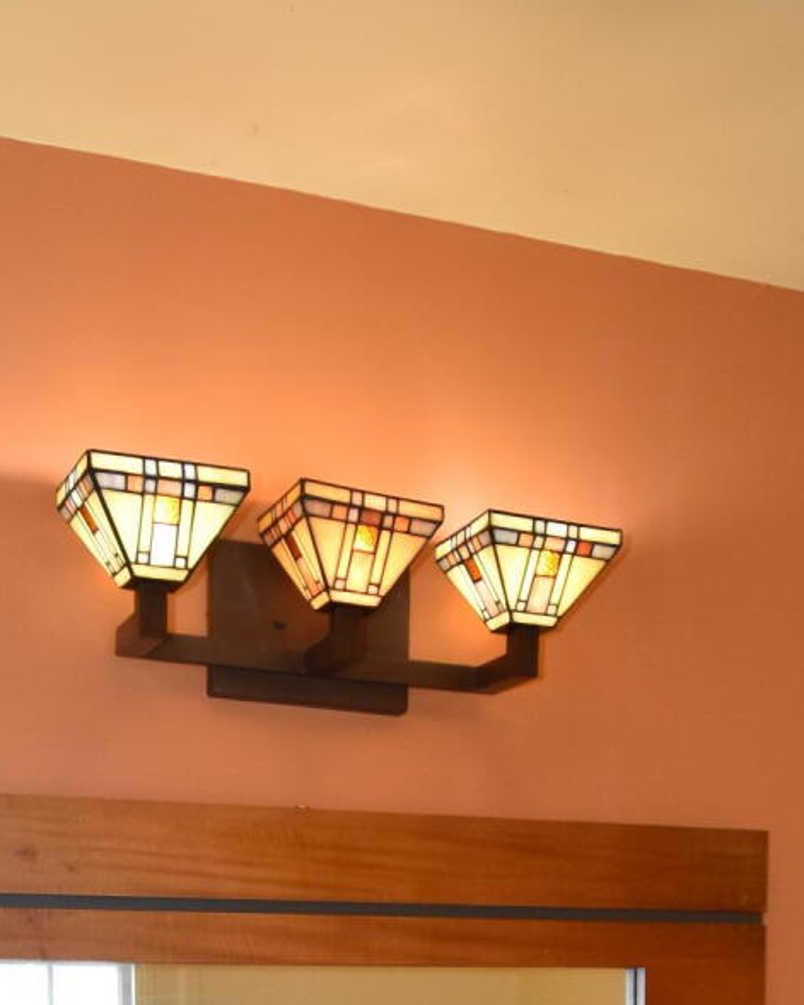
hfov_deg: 28.8
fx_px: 1565
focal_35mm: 53
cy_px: 1254
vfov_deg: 29.7
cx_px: 450
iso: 800
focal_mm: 11
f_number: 4.8
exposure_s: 1/200
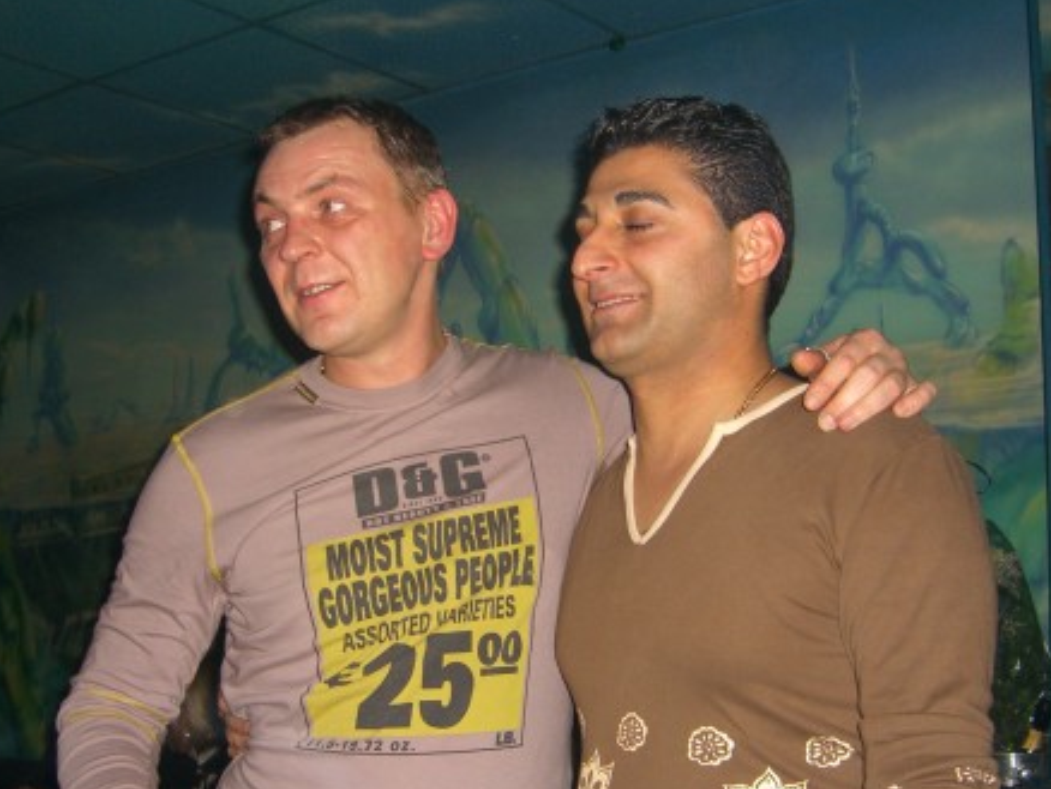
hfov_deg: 36.8
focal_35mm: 52
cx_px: 528
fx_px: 1580
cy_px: 475
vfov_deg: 28.0
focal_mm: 7.9
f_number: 2.8
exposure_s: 1/60
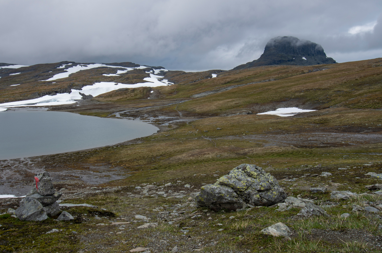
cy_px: 126
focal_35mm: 36
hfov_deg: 53.2
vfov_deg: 36.7
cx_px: 191
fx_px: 381
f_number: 16
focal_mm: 24
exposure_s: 1/25
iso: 100
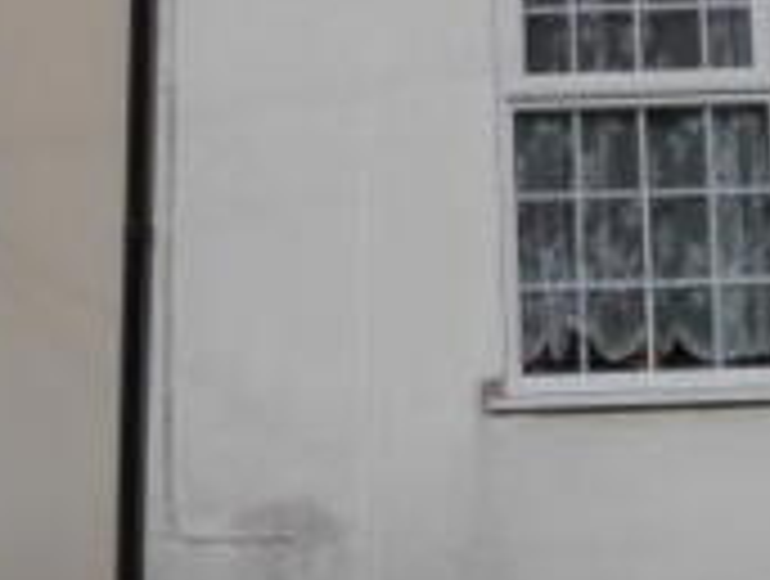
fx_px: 1895
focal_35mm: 85
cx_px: 534
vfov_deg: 16.3
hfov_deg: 22.8
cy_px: -214
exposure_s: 1/1600
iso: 100
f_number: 5.6
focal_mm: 4.5
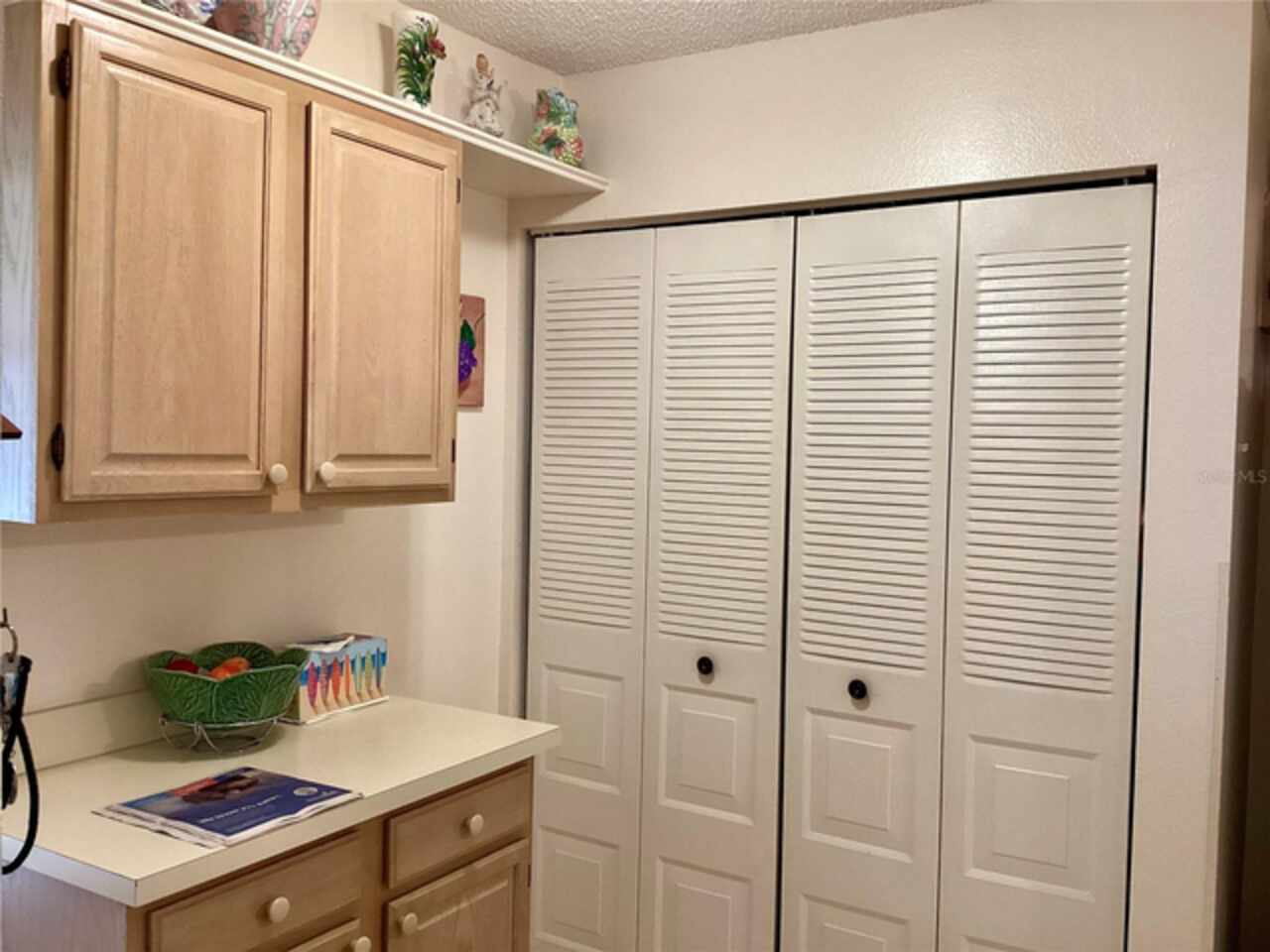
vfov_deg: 45.4
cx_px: 635
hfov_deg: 58.4
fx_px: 1137
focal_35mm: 31
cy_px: 476
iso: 100
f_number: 2.4
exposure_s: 1/60
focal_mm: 3.3
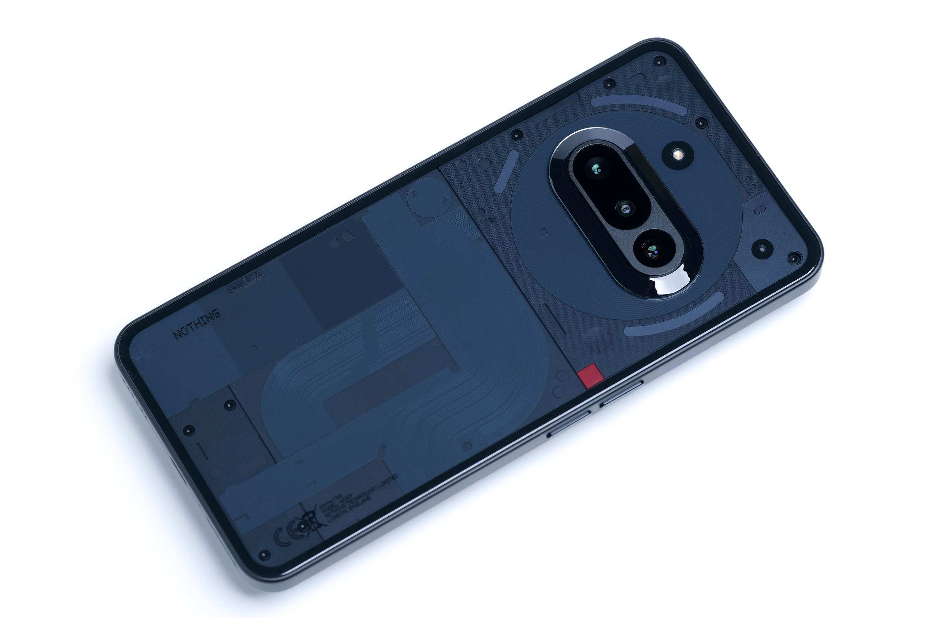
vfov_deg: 13.0
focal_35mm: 105
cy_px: 309
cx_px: 464
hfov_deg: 19.5
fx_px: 2703
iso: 100
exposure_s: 1/50
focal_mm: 105
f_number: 8
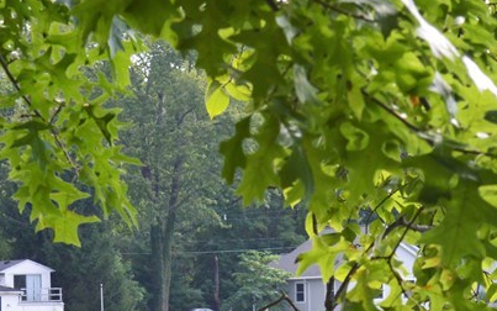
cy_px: 370
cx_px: -57
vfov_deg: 5.8
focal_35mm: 226
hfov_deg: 9.2
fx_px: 3067
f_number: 9
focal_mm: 55
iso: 400
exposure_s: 1/160
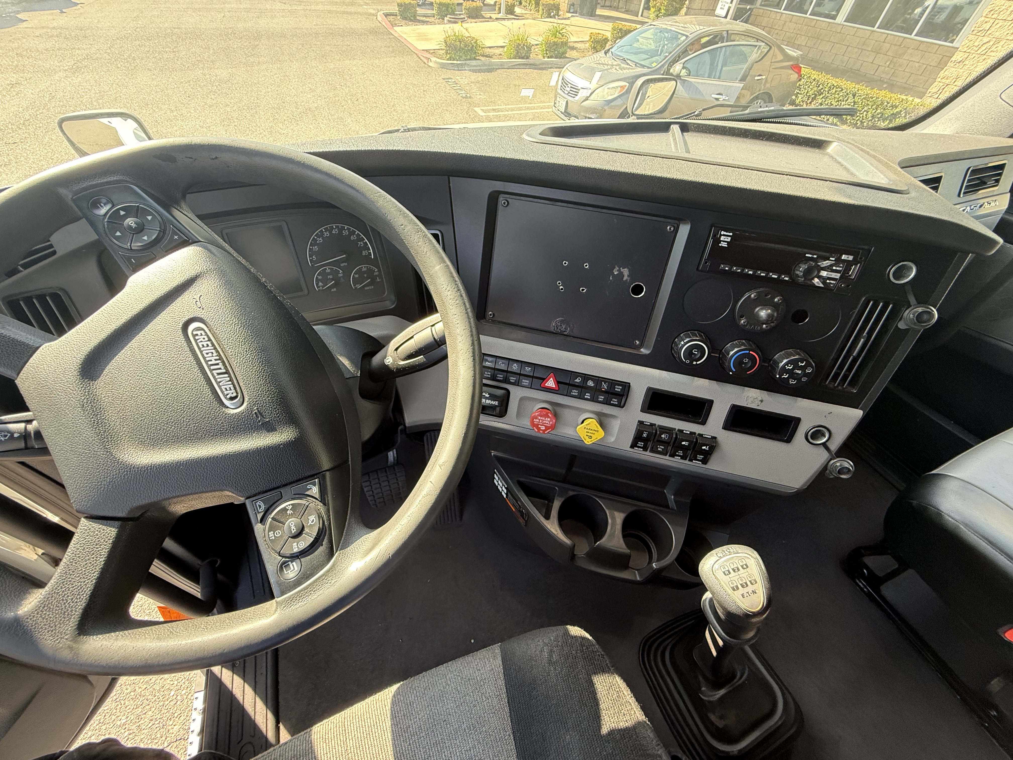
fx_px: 410
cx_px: 506
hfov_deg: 102.1
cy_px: 380
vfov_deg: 85.7
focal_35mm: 14
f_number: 2.2
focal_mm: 2.22
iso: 160
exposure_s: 1/99
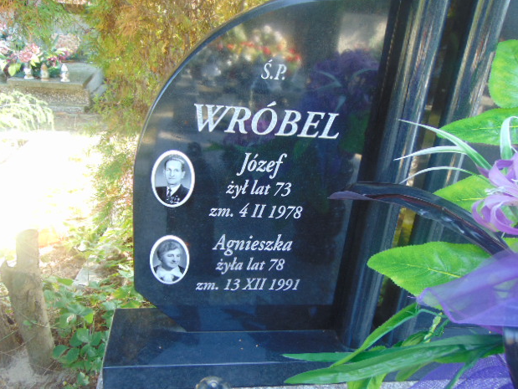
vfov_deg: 45.5
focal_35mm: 31
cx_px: 257
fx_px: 464
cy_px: 195
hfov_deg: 58.3
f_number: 3.1
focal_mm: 5.4
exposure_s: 1/40
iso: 100
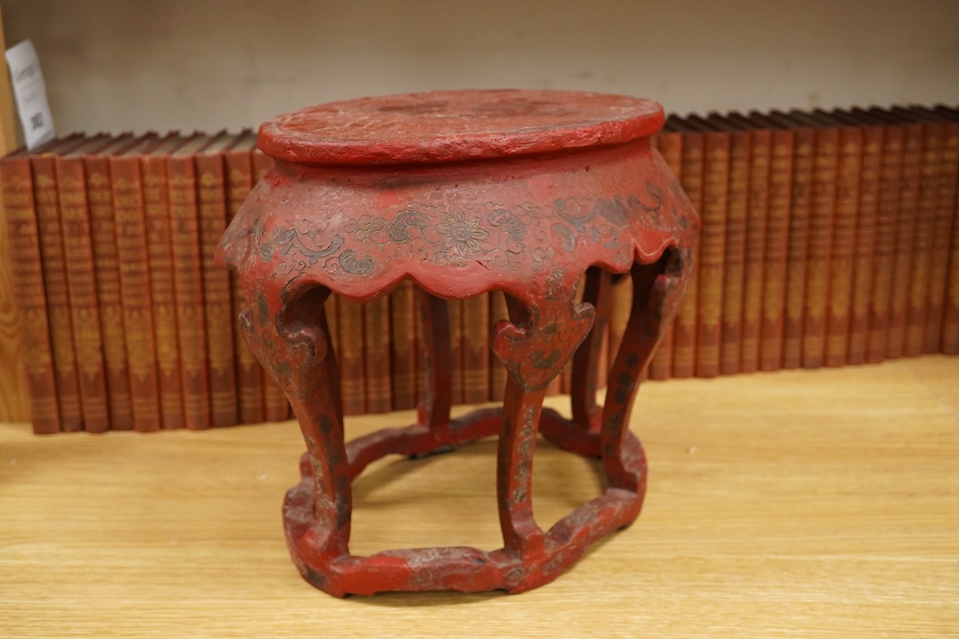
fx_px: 1199
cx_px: 480
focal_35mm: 45
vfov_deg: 29.9
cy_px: 320
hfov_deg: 43.6
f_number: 8
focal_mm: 30
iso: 2500
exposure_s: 1/160
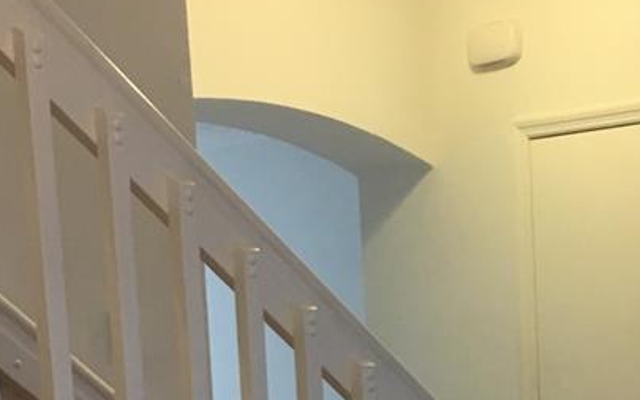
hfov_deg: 22.3
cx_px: 574
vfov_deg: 13.5
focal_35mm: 91
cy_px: 602
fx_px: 1587
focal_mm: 4.15
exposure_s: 1/30
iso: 64
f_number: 2.2
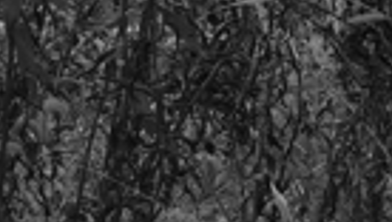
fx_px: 4204
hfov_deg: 5.0
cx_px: -844
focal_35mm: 404
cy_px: -128
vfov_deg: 3.0
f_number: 4.5
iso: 100
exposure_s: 1/400
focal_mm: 35
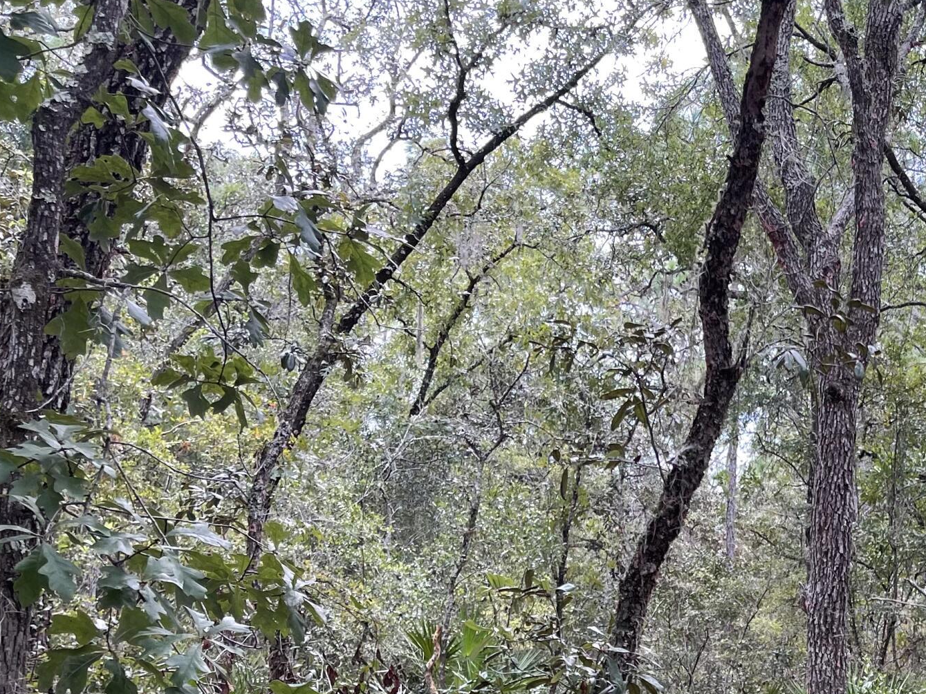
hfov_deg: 32.2
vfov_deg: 24.8
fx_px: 1498
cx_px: 874
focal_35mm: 56
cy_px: 703
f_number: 1.6
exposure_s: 1/273
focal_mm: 5.1
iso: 32
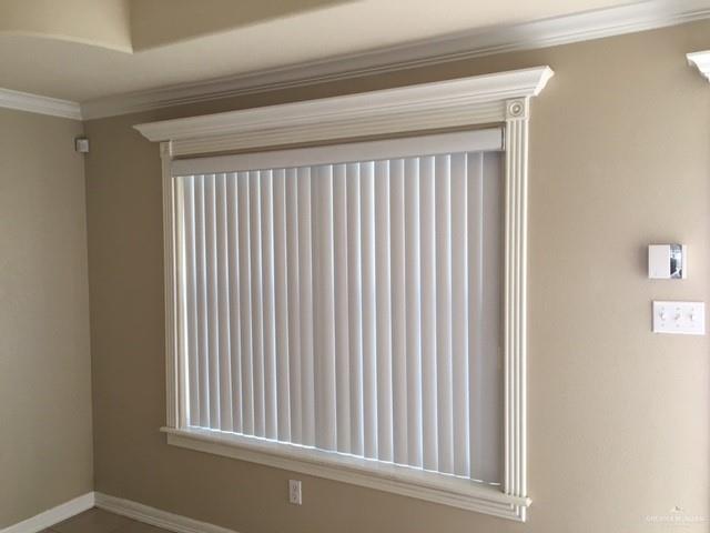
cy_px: 266
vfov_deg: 48.2
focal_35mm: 29
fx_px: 595
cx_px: 355
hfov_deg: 61.7
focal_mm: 4.15
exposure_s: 1/30
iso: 25
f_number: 2.2
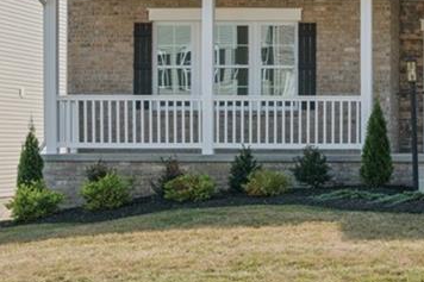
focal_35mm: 95
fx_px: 1118
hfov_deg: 20.2
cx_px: 494
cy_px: -105
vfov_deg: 13.7
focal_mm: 33
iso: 400
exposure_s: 1/250
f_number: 8
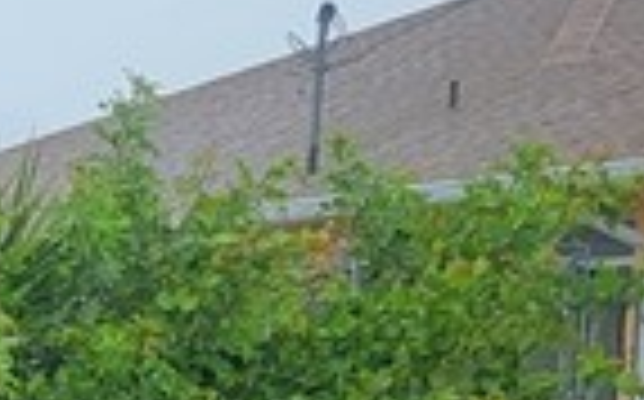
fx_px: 3191
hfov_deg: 9.4
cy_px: 791
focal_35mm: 182
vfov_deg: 7.0
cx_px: -1225
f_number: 1.8
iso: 16
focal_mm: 6.7
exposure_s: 1/197
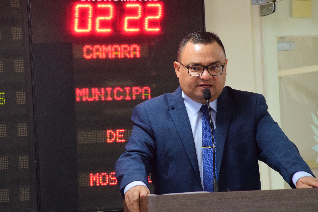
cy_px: 105
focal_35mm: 198
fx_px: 1749
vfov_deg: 6.9
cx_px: 161
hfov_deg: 10.4
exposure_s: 1/60
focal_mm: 110
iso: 1600
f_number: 6.3
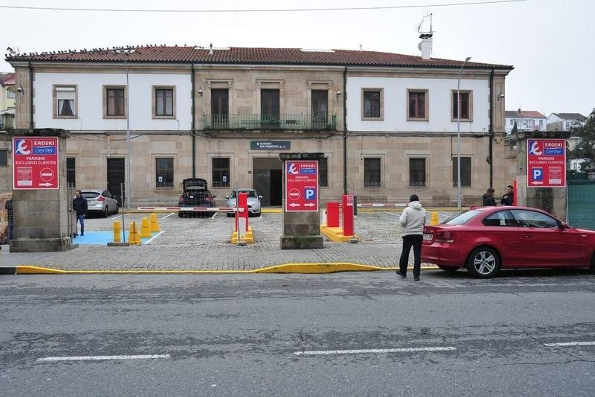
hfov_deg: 54.4
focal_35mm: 35
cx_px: 298
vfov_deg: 37.8
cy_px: 198
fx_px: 578
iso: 400
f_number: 5.6
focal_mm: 35
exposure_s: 1/200
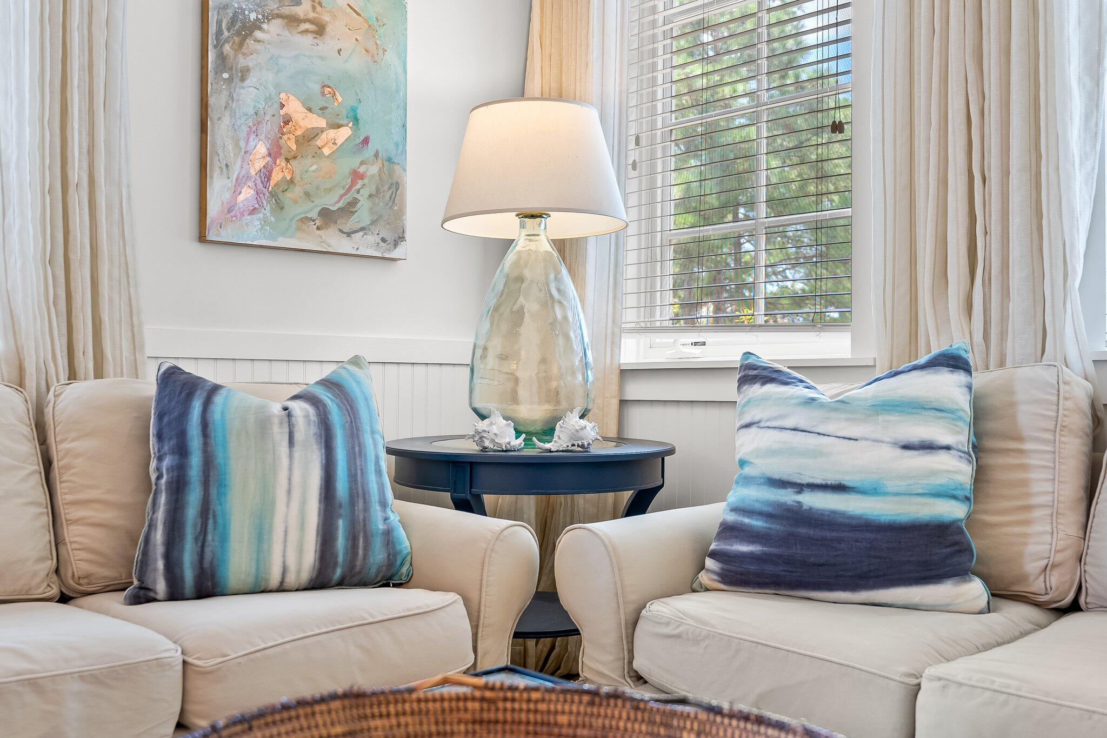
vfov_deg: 36.9
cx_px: 554
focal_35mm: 36
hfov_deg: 53.1
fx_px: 1107
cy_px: 369
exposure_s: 1/6
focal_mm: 24
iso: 320
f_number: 4
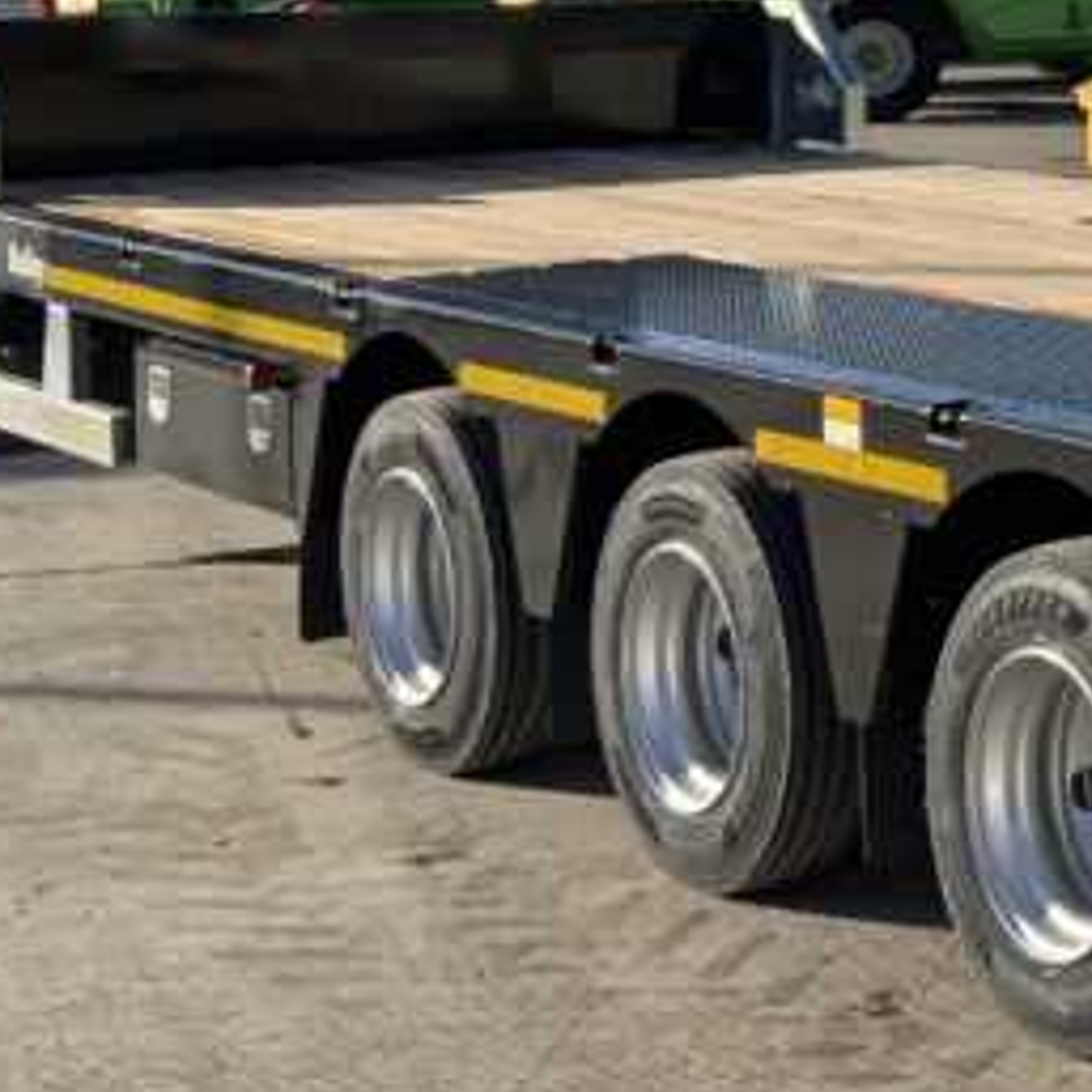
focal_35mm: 102
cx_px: 1844
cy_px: -8
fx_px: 3640
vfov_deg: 16.7
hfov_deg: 15.2
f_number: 1.8
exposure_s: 1/1675
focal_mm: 3
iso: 16
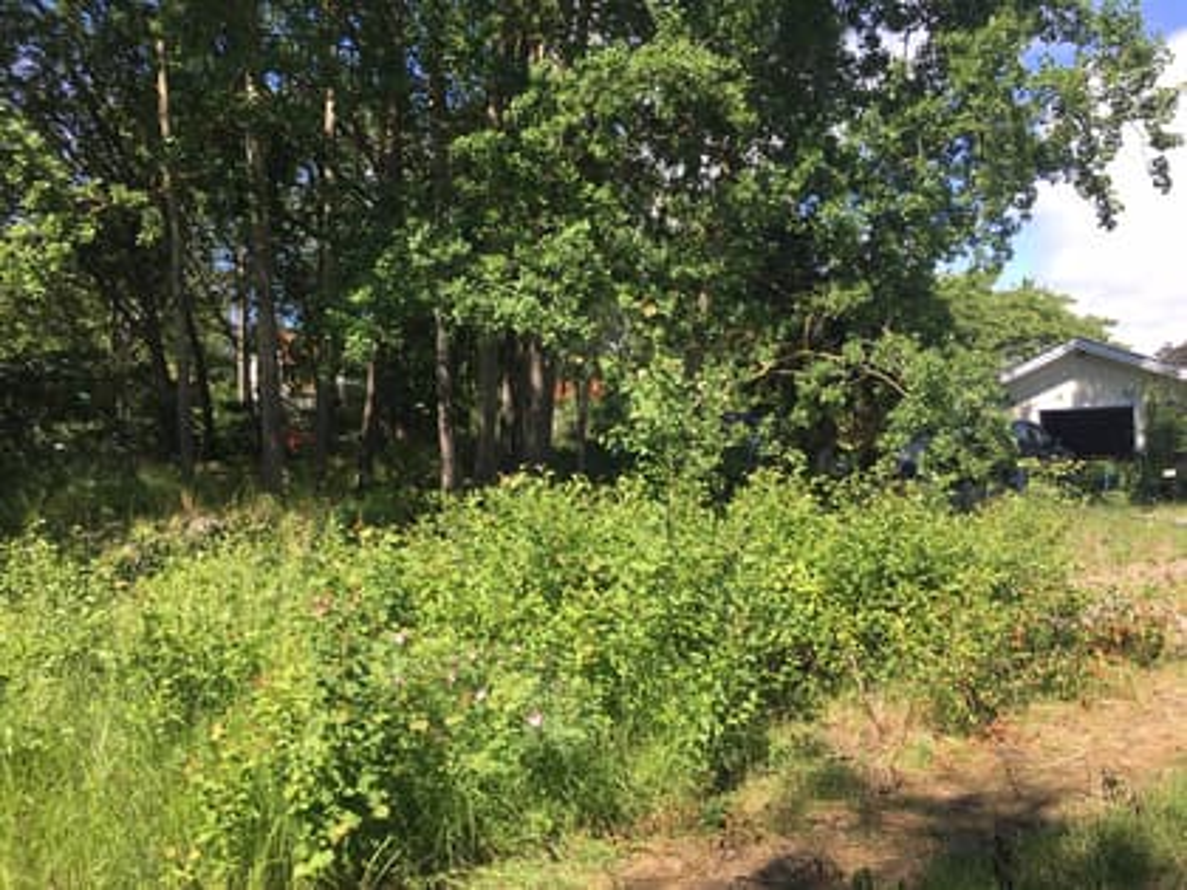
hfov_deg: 61.7
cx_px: 594
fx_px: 994
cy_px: 445
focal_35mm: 29
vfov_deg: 48.2
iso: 25
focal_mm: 4.15
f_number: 2.2
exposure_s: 1/538
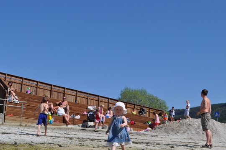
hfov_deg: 41.1
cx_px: 113
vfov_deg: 28.0
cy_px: 75
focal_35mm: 48
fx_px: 301
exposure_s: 1/500
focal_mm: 32
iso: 200
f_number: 11
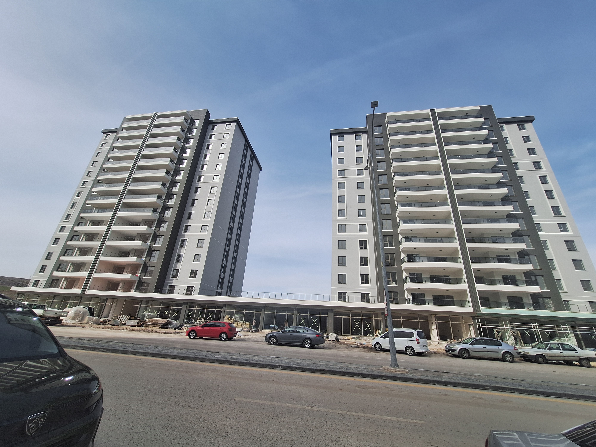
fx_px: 224
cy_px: 224
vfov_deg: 89.9
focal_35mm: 13
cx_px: 298
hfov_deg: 106.2
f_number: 2.2
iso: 40
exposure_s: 1/1212
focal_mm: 1.74
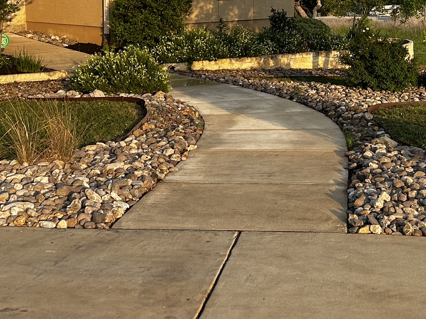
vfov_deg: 20.3
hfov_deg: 27.1
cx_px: 311
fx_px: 874
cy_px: 37
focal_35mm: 71
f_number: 1.5
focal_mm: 5.7
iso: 50
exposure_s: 1/1431
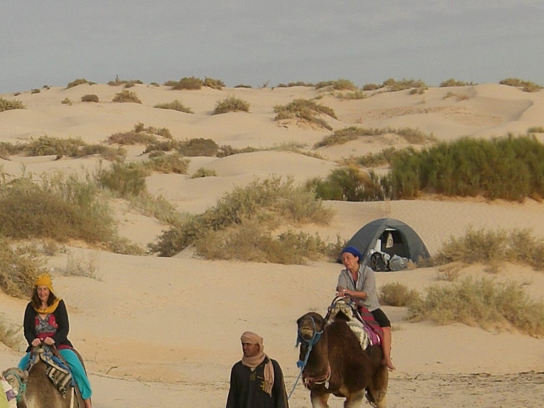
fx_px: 3127
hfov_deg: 9.8
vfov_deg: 7.4
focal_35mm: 199
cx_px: -36
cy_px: 427
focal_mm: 14.49
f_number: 5
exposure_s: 1/200
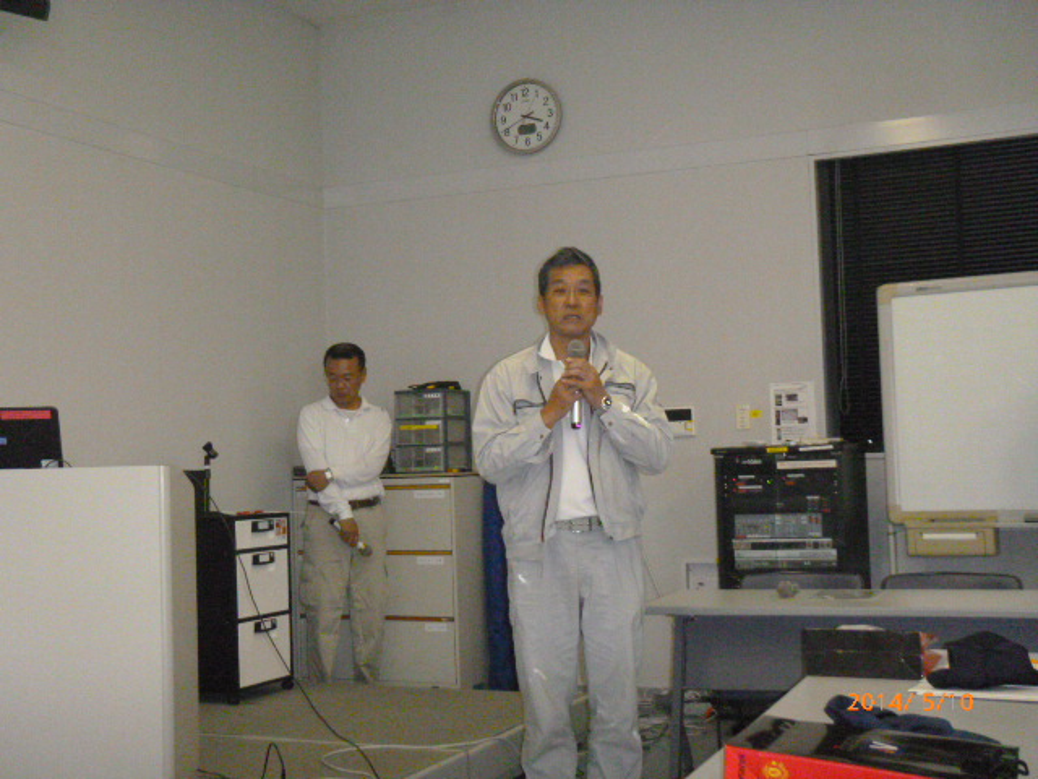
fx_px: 1499
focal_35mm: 50
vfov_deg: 29.1
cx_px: 519
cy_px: 390
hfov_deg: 38.2
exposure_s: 1/60
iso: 1000
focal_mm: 9
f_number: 4.9
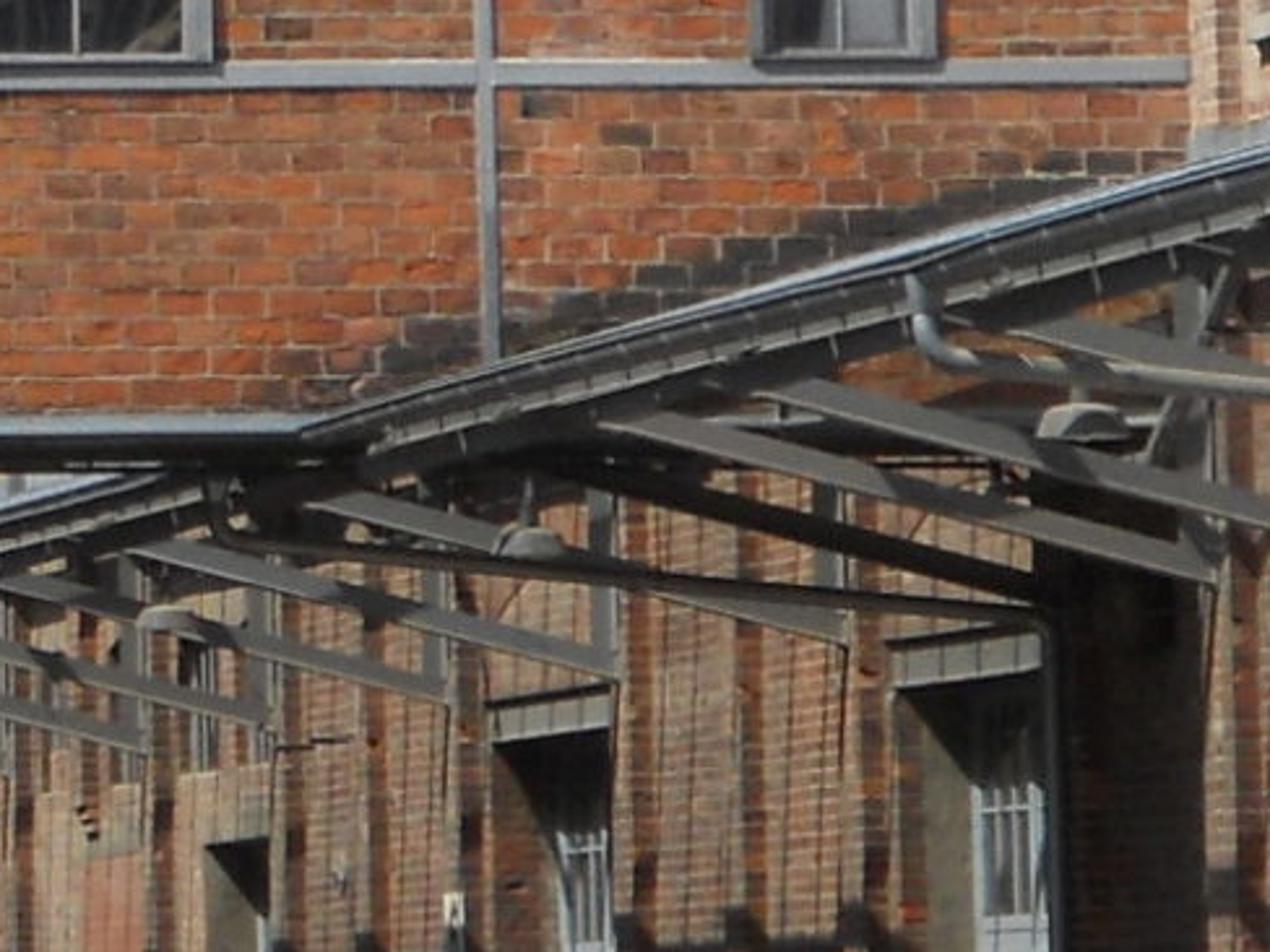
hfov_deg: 5.8
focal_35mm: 341
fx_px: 12511
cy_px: -252
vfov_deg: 4.3
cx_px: -614
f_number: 5.3
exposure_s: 1/500
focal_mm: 11.7
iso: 80
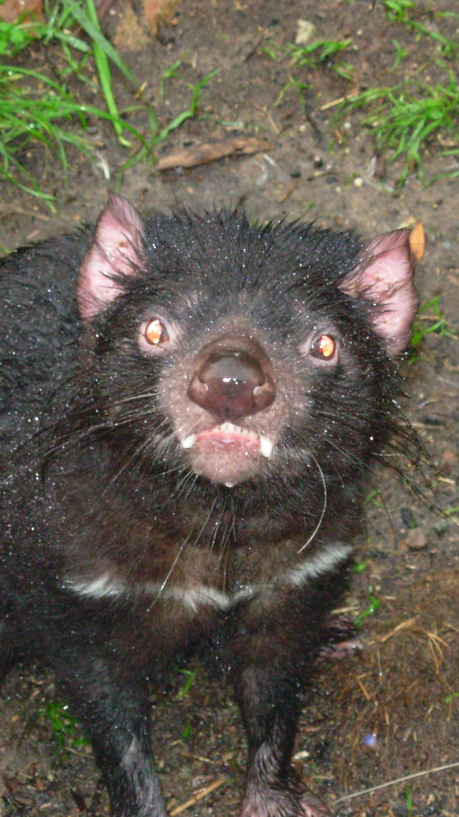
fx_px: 3289
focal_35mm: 152
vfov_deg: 14.1
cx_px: 265
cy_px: 408
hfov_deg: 8.0
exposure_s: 1/271
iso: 200
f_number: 4
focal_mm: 17.2
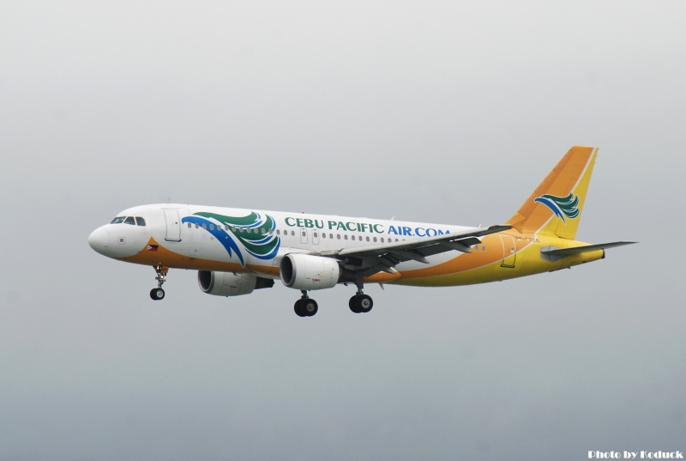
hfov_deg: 4.0
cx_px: 343
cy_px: 230
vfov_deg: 2.7
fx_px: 9738
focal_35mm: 510
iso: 200
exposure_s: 1/800
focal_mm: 340
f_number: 7.1
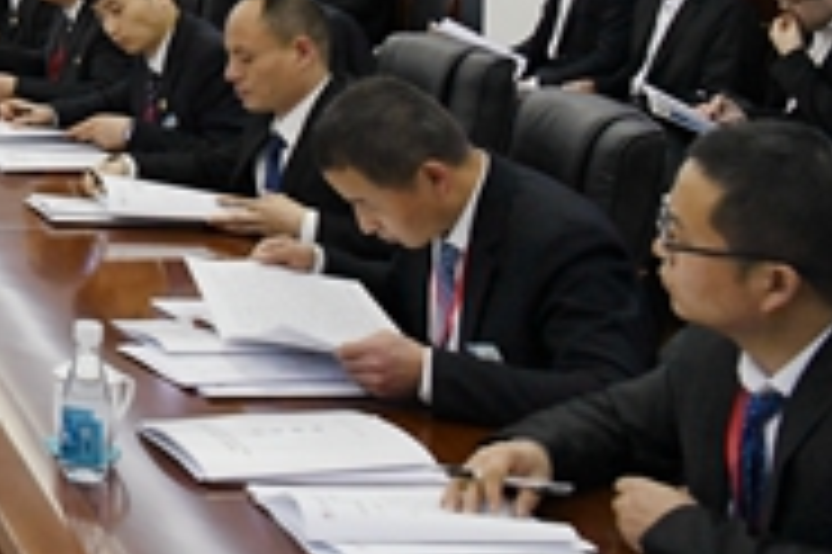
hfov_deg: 20.9
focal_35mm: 78
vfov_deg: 16.5
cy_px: -176
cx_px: -508
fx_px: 1801
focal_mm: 24
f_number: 7.1
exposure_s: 1/200
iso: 4000
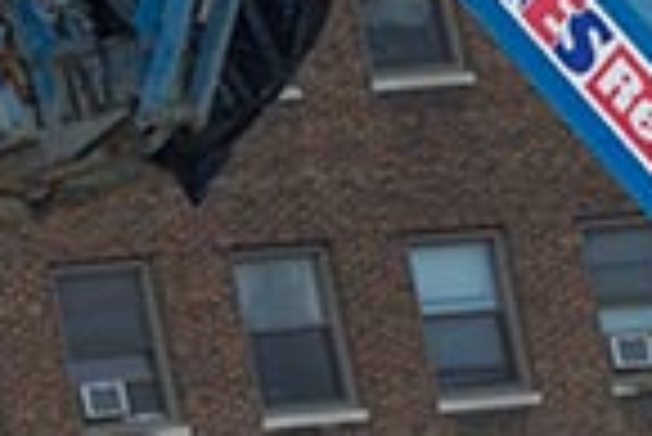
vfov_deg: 1.7
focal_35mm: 808
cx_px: -576
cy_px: -124
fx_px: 14648
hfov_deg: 2.5
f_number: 9
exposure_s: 1/250
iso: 200
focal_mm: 135
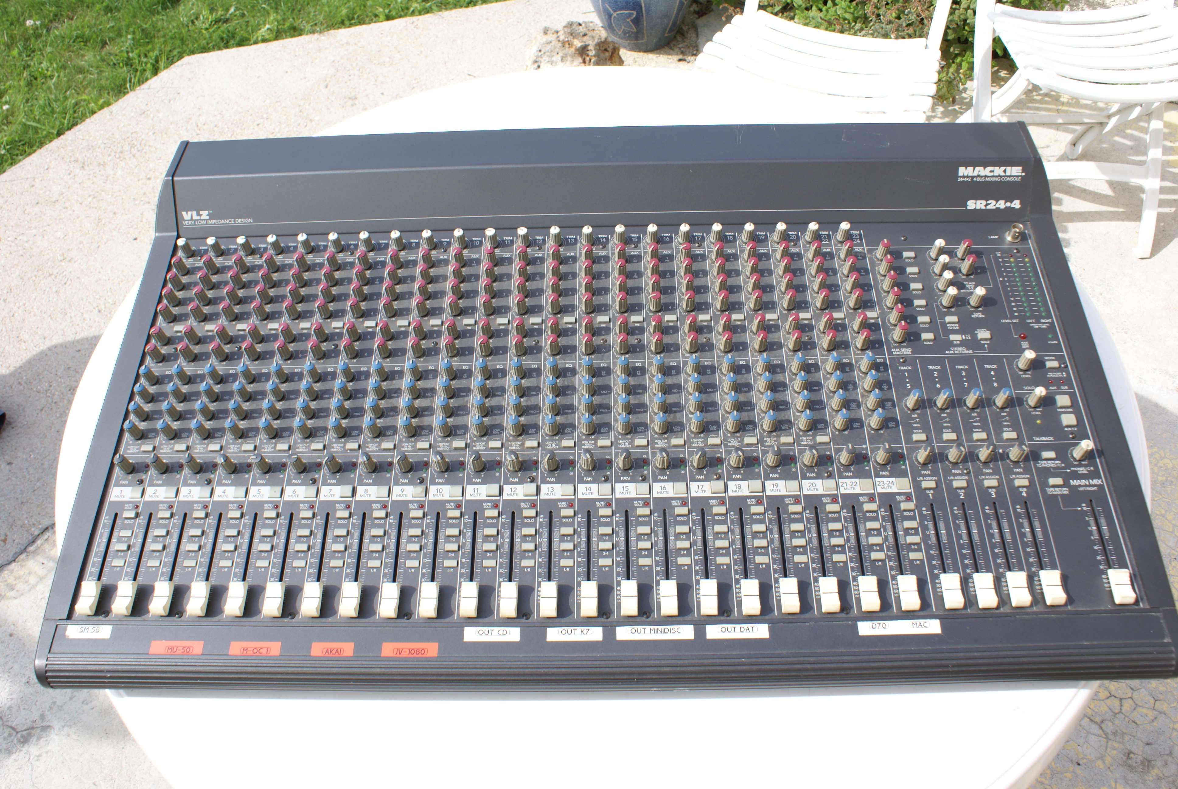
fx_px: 983
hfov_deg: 61.9
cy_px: 394
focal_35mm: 30
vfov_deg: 43.7
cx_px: 589
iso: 100
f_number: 10
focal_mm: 20
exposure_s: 1/80
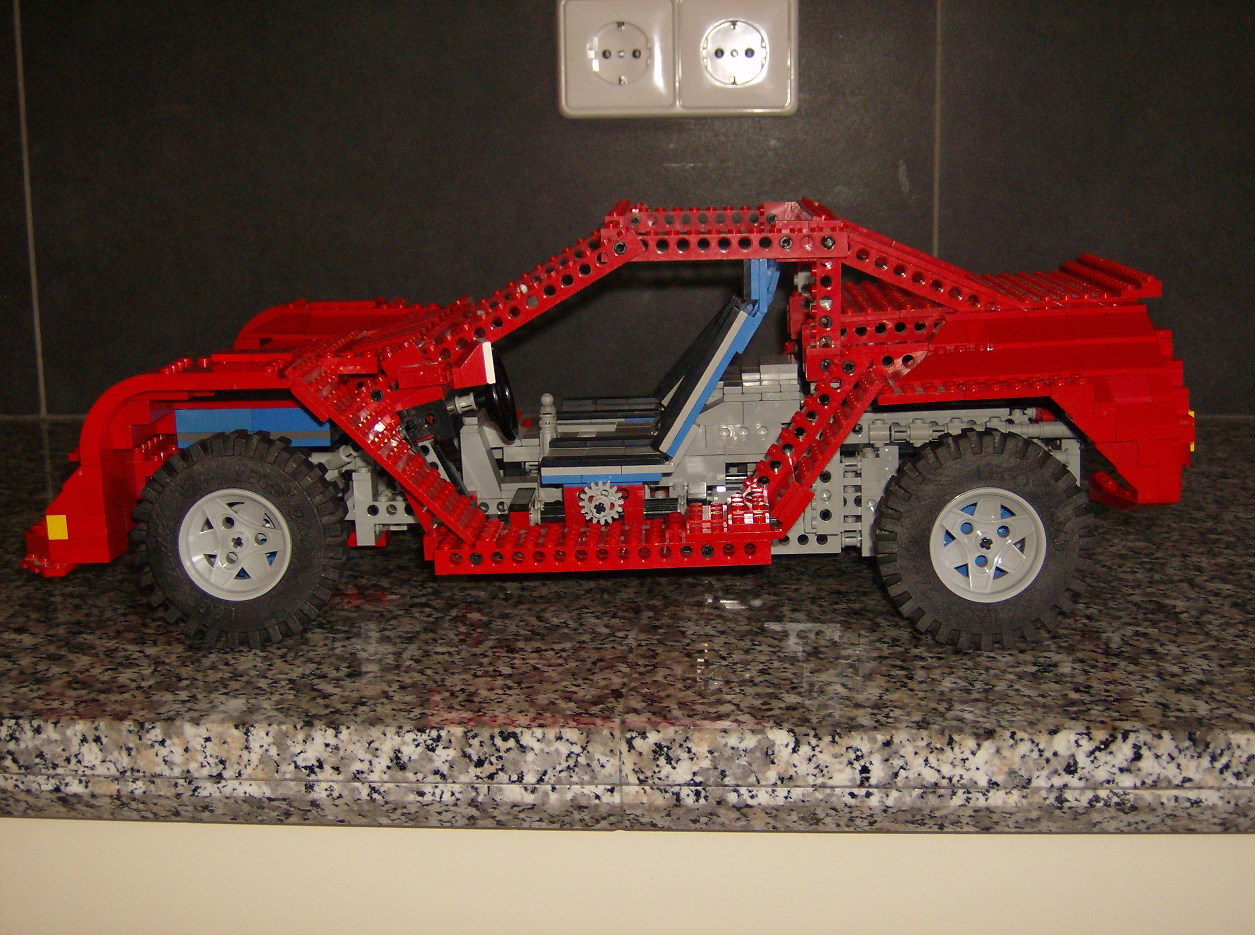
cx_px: 628
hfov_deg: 41.3
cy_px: 468
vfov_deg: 31.4
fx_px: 1664
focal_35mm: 46
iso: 200
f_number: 3.1
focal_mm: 7.7
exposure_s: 1/74
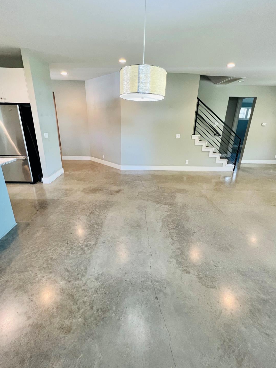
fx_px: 149
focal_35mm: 14
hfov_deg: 85.7
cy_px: 177
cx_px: 135
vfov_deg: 102.0
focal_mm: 1.57
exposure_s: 1/60
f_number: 1.8
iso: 250
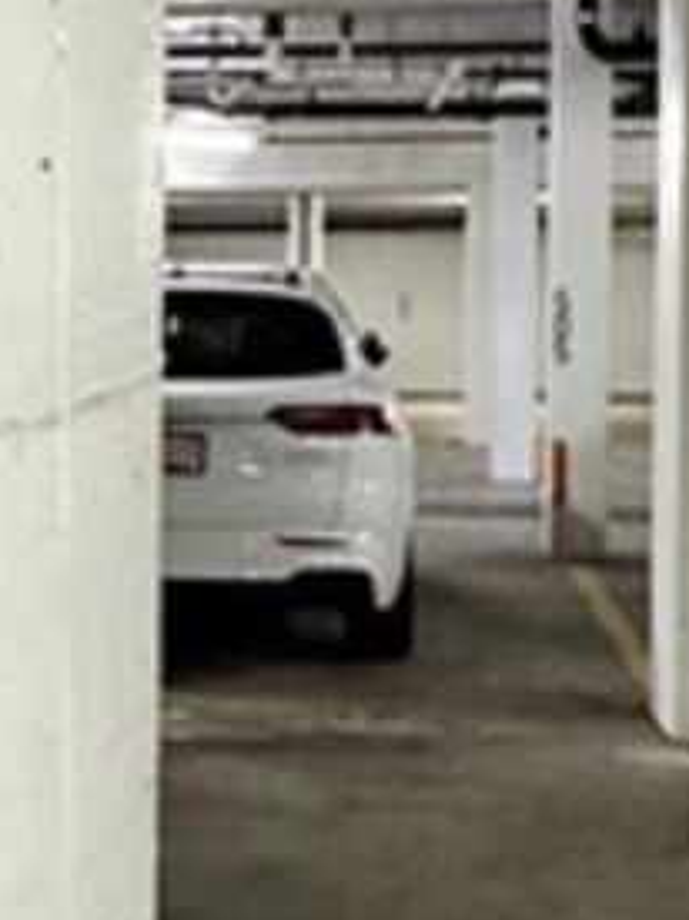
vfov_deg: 22.5
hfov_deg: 16.3
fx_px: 2311
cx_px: -117
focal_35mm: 87
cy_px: 361
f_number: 2.2
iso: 800
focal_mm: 2.22
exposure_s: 1/60
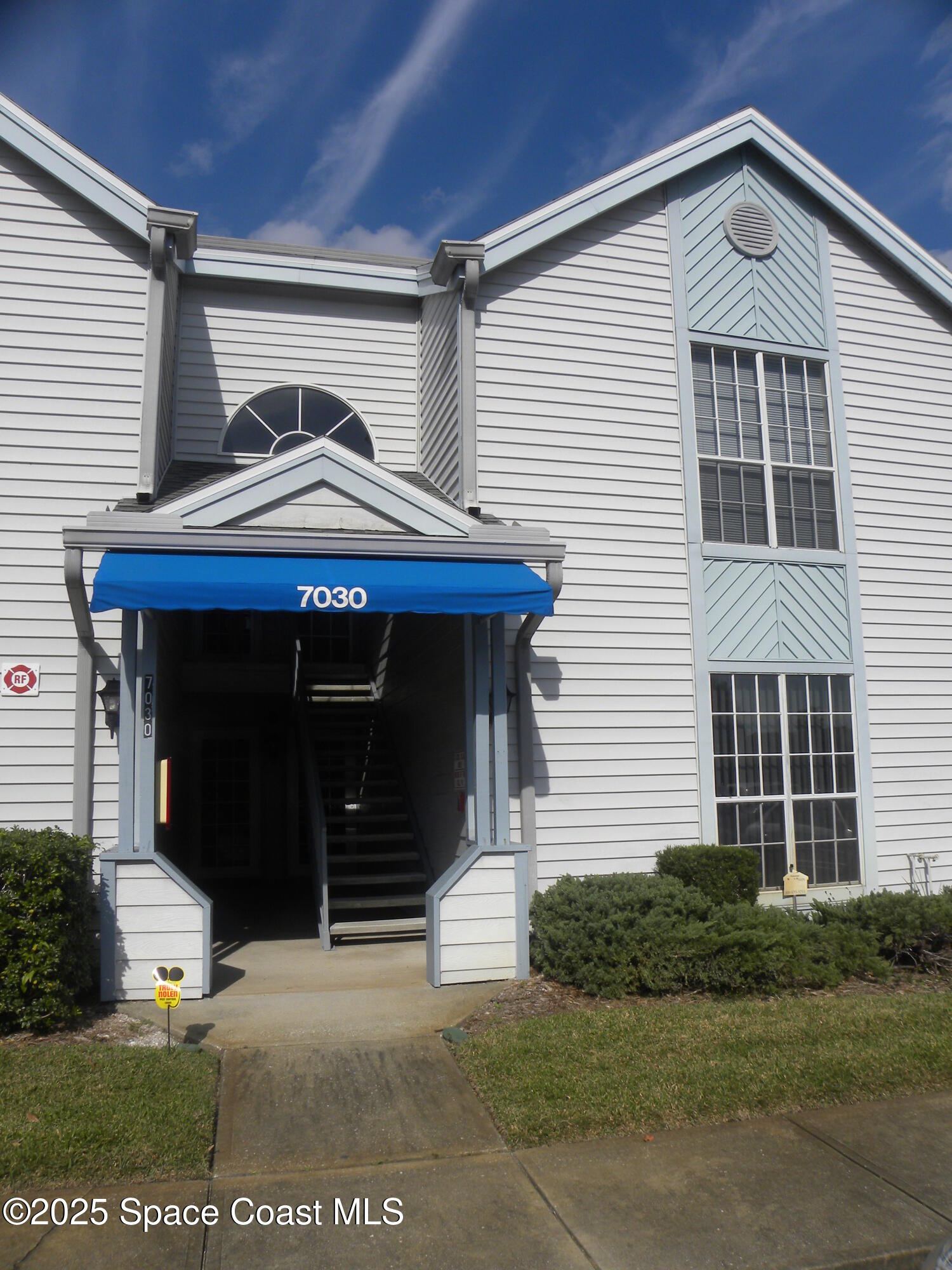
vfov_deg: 67.3
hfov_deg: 53.1
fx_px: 953
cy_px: 635
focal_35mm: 26
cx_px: 476
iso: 64
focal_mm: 4.6
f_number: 6.3
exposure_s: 1/516
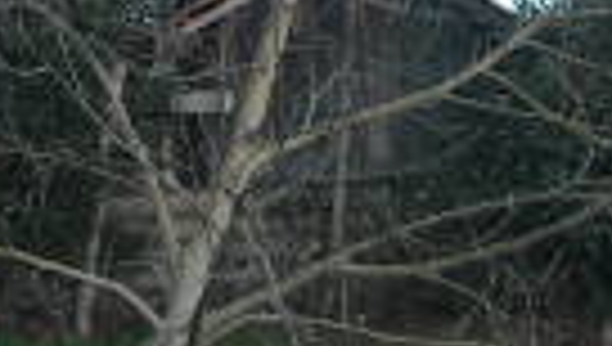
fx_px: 2909
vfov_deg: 6.6
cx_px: -63
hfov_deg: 11.8
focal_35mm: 179
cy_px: -368
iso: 64
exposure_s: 1/54
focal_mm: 5.7
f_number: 2.8
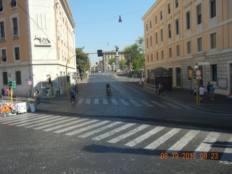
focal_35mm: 34
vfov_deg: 41.8
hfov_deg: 54.0
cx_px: 116
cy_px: 87
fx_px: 228
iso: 160
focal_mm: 6.2
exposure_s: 1/249
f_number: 7.2
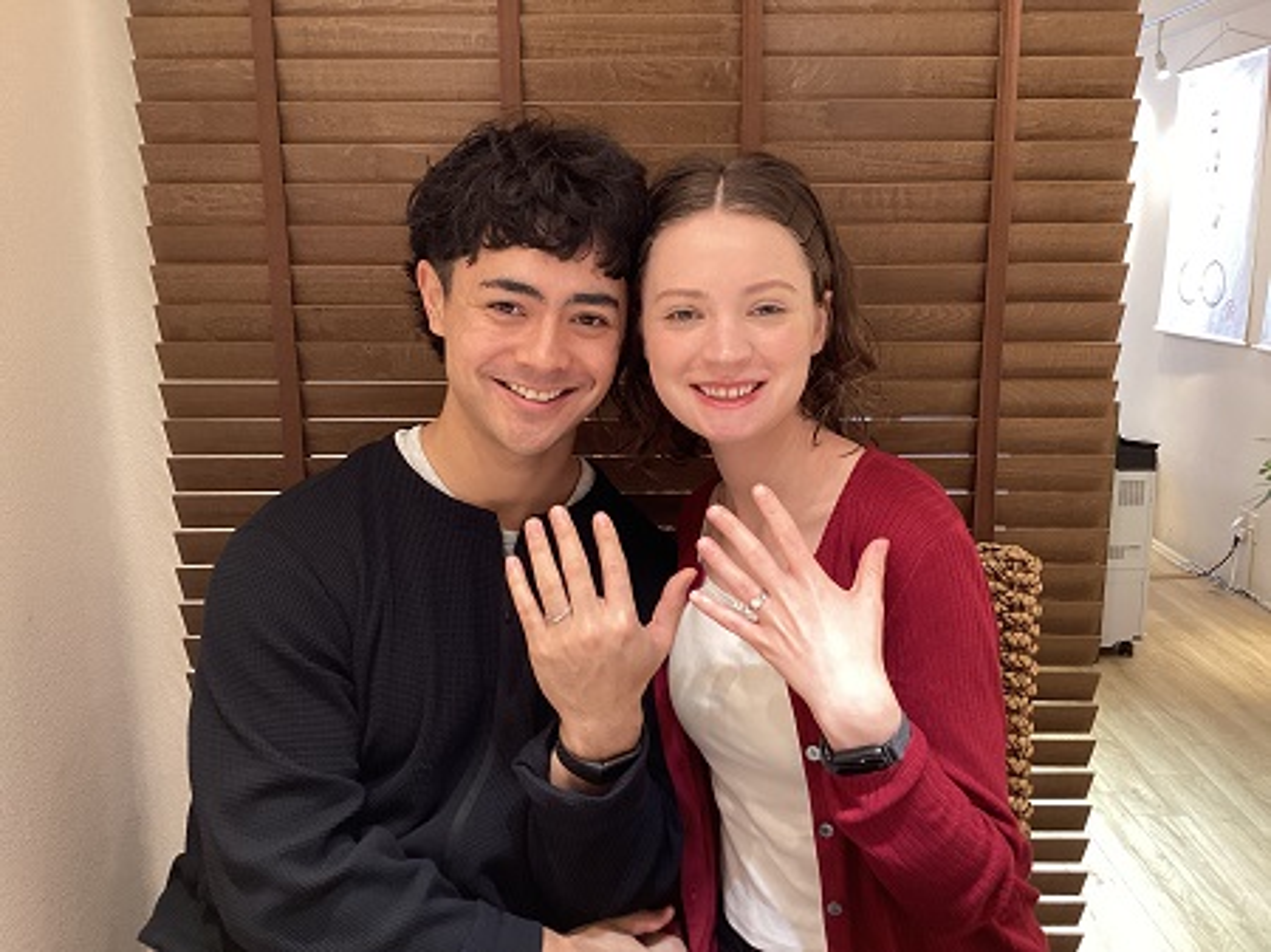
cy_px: 476
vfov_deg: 45.4
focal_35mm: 31
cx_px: 636
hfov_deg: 58.4
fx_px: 1138
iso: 200
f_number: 2.4
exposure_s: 1/60
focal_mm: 3.3
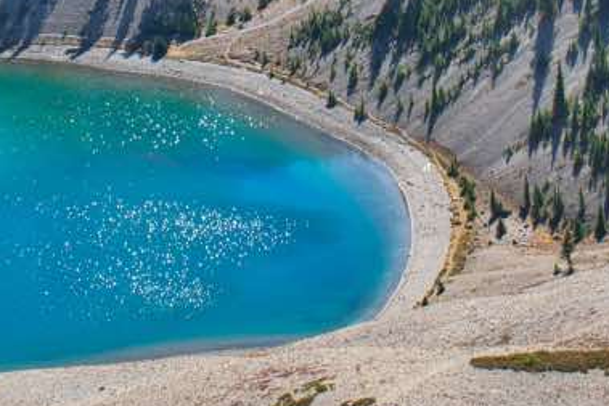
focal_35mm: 133
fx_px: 2251
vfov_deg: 10.0
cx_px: 206
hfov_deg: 15.4
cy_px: -192
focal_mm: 28
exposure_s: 1/500
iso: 400
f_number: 11
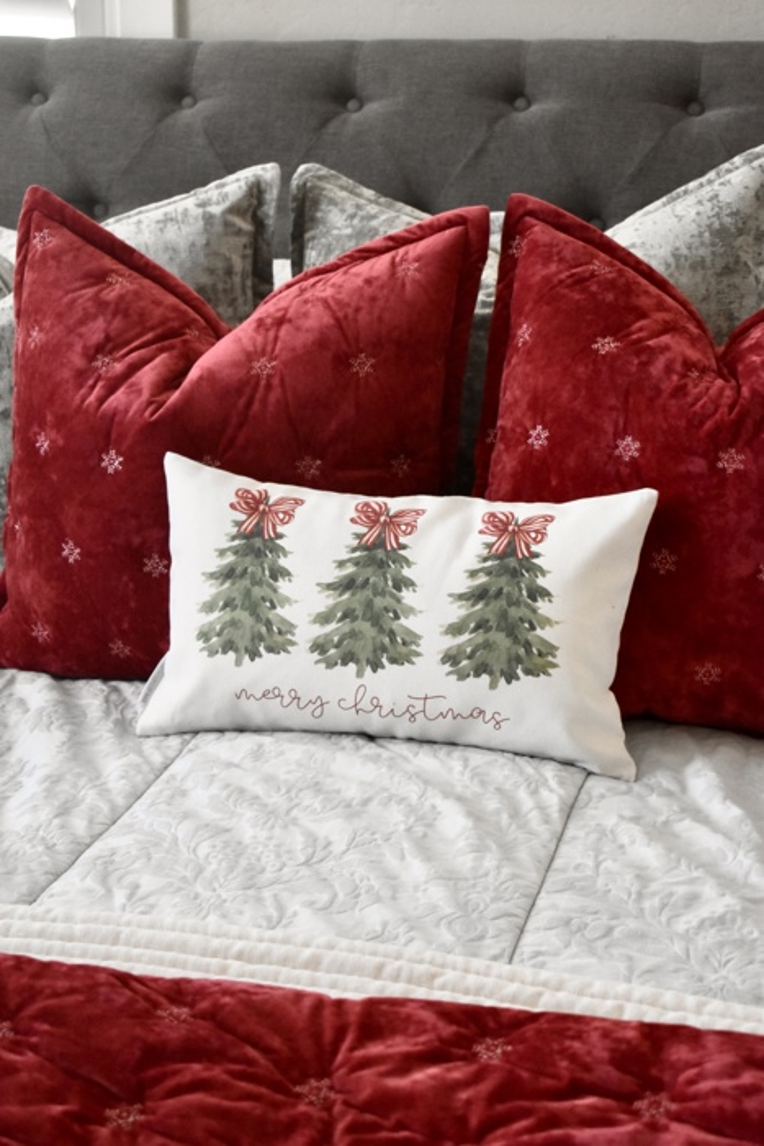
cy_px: 573
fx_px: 1909
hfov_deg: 22.6
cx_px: 382
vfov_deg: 33.4
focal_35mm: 60
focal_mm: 40
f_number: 5
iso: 3200
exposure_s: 1/60
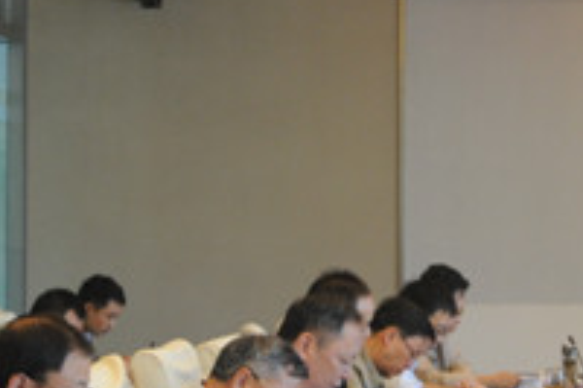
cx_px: 531
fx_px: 2181
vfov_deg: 10.2
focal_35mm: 135
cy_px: 190
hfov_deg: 15.0
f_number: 2.8
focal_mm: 25
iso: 500
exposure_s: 1/60
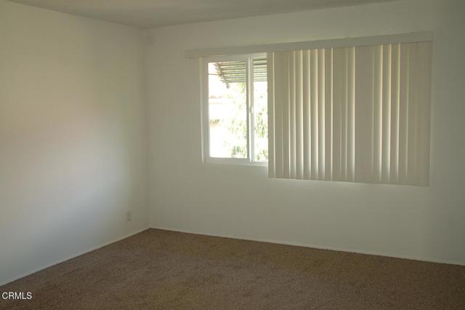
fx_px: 484
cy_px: 155
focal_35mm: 38
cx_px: 232
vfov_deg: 35.5
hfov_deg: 51.3
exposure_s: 1/60
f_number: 4
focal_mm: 25
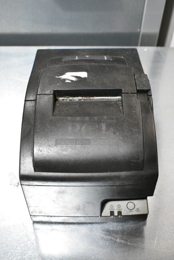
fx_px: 315
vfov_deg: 44.9
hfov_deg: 30.9
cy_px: 130
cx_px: 87
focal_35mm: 44
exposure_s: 1/320
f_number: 7.1
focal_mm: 29
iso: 6400
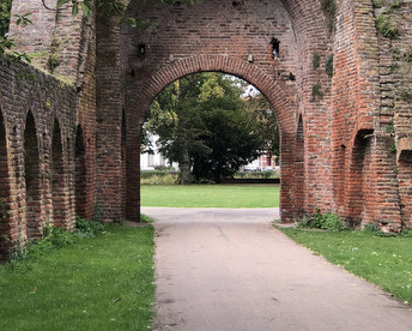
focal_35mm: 113
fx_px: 1379
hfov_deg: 17.0
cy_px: 94
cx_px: 219
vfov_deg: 13.6
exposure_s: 1/121
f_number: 2.8
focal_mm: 6.6
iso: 25
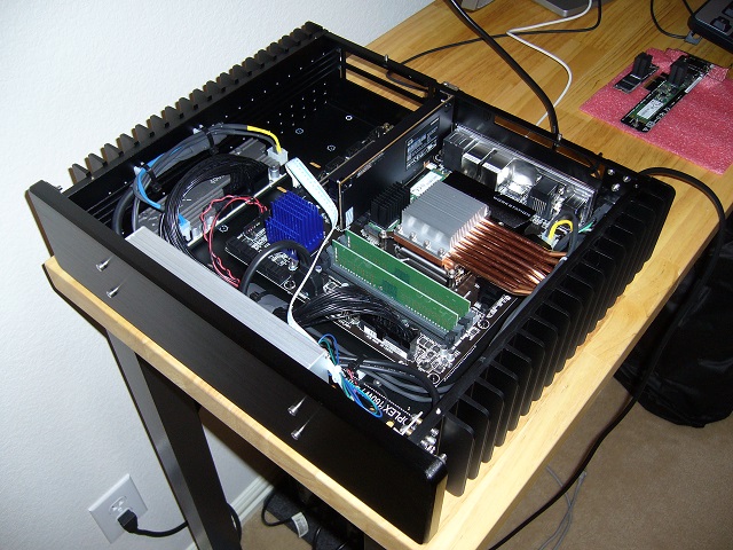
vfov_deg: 40.7
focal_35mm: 35
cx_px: 366
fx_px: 741
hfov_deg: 52.6
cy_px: 275
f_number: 2.8
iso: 100
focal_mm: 5.8
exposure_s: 1/30
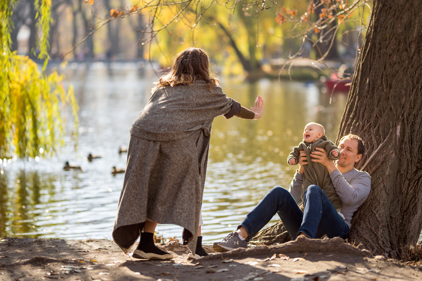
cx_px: 211
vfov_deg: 16.1
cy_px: 140
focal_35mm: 85
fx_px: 996
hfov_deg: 23.9
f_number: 1.4
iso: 100
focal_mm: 85
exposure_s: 1/4000
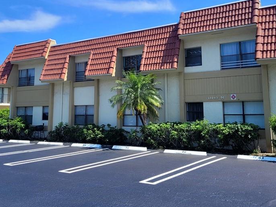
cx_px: 141
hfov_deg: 47.9
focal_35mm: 39
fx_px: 311
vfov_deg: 36.5
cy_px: 70
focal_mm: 5.4
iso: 40
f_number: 1.8
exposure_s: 1/1667
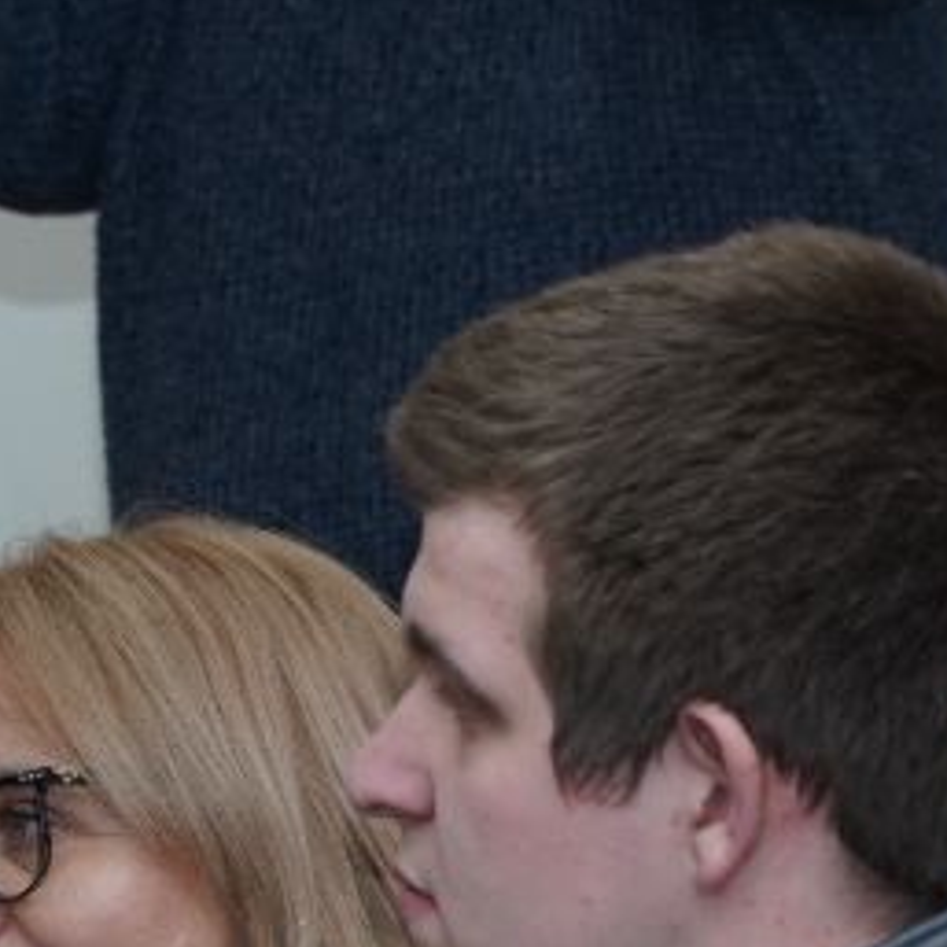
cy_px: 1166
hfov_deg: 3.8
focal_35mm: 452
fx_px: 13990
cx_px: 2207
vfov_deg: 3.9
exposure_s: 1/100
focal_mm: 105
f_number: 8
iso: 1250
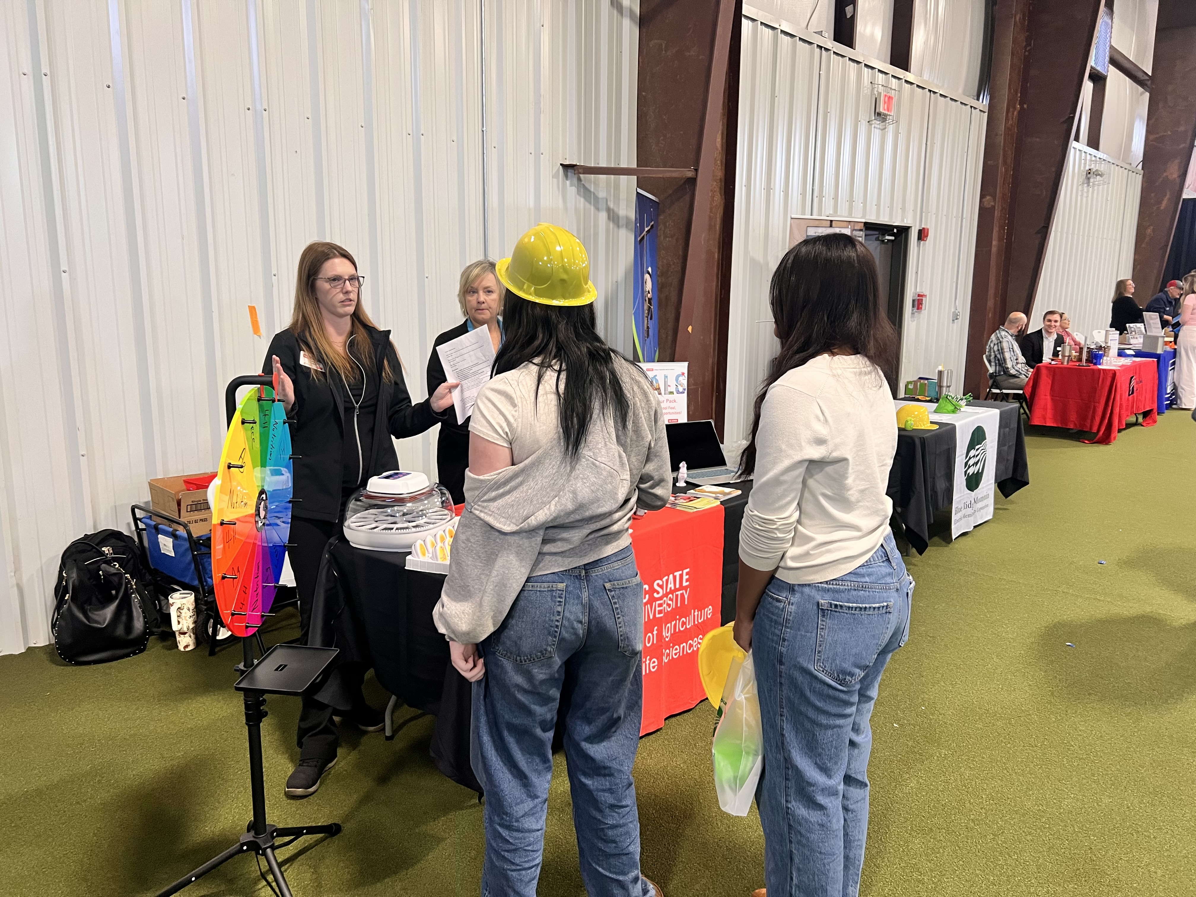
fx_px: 898
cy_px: 448
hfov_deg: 67.3
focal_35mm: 26
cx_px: 598
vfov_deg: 53.1
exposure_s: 1/77
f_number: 1.5
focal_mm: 5.7
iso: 125
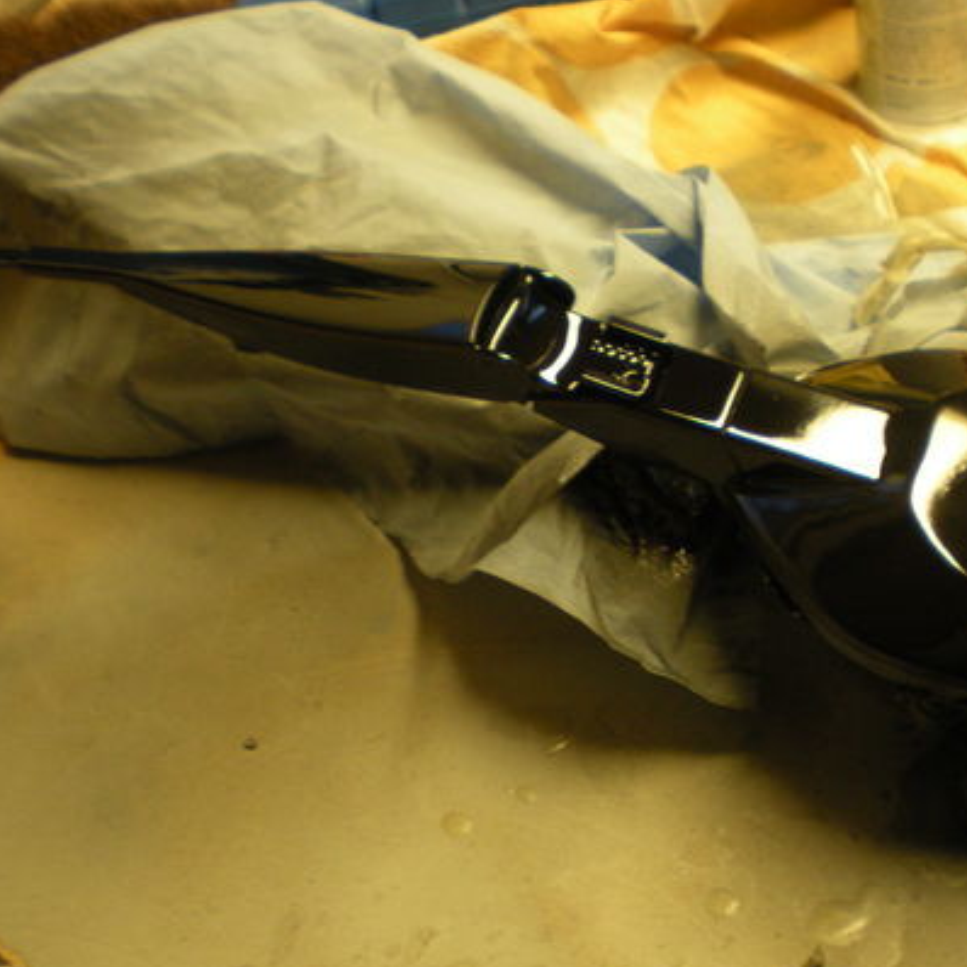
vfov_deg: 31.6
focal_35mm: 54
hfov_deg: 31.5
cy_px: 498
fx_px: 1707
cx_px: 615
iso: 200
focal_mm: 6.3
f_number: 3.1
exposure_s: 1/21.2
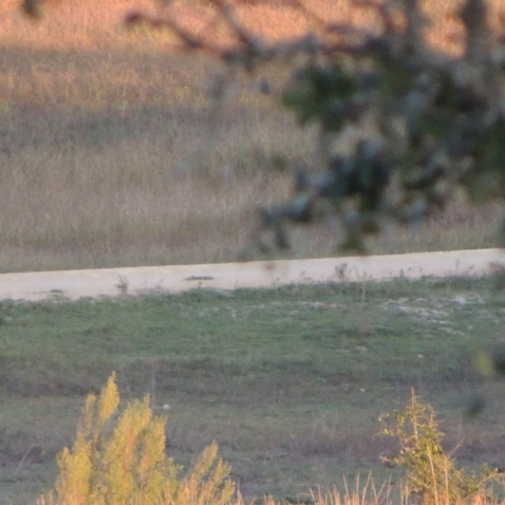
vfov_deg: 0.7
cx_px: 381
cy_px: 516
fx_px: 39035
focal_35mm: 2365
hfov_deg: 0.7
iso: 800
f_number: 5.9
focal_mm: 180
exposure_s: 1/320
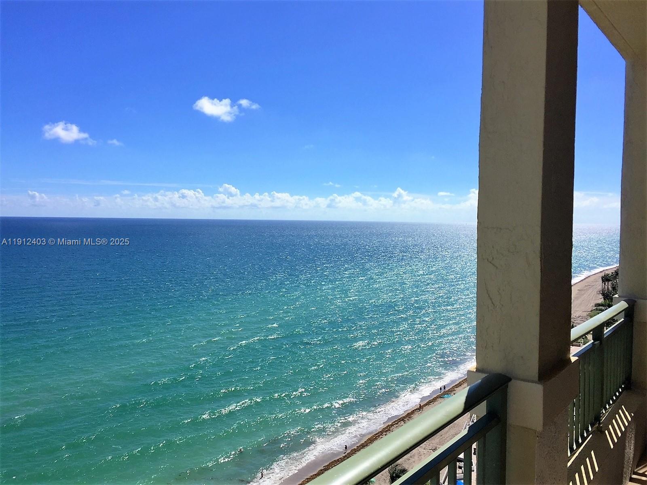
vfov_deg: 48.2
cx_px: 324
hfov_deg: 61.7
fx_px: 542
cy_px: 242
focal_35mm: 29
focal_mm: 4.15
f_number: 2.2
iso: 32
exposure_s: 1/4405
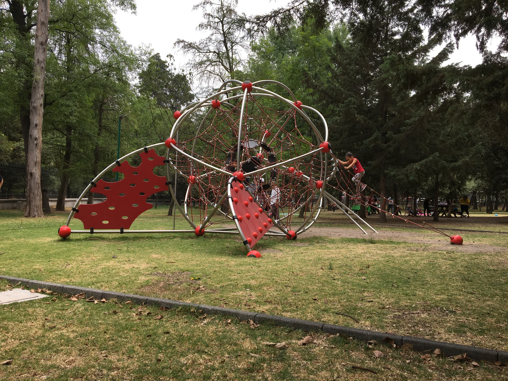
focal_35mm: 29
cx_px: 254
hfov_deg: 61.7
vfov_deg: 48.2
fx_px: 426
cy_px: 190
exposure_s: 1/657
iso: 25
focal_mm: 4.15
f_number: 2.2
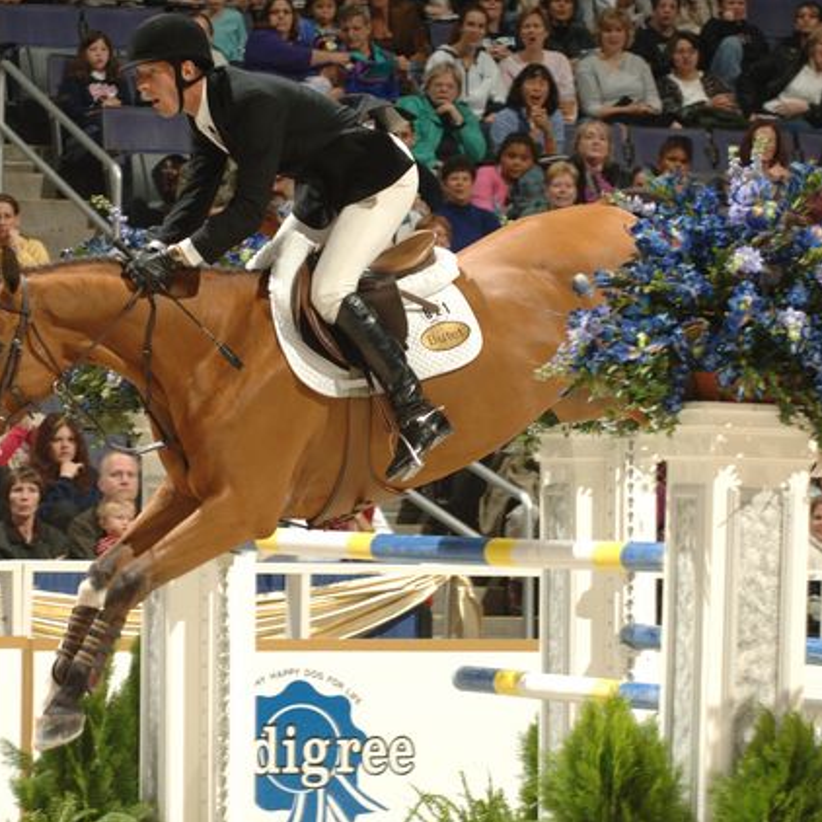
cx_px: 401
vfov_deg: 7.0
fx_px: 6743
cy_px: 412
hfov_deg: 7.0
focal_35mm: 251
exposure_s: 1/250
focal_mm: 130
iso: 320
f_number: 5
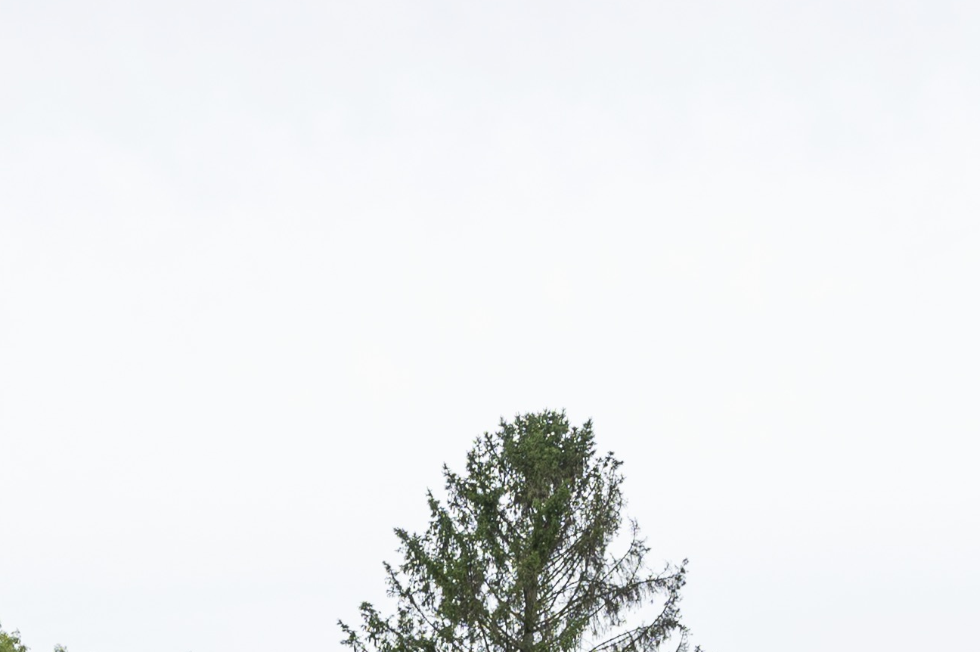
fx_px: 3046
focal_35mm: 112
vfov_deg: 11.4
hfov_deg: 17.9
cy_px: 1136
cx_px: 46
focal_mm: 24
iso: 100
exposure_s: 1/50
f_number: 8
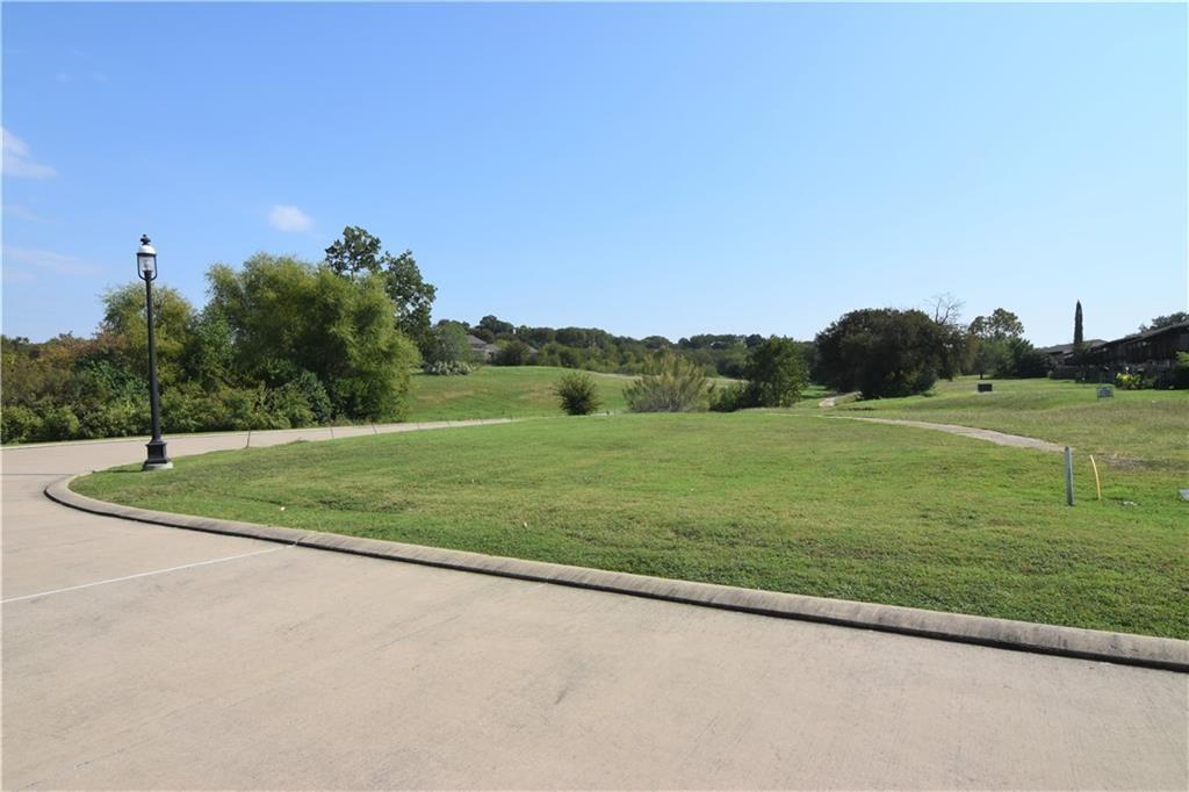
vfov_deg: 63.2
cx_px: 594
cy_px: 396
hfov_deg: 85.4
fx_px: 644
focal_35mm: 20
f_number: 10
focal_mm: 13
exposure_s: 1/400
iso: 200
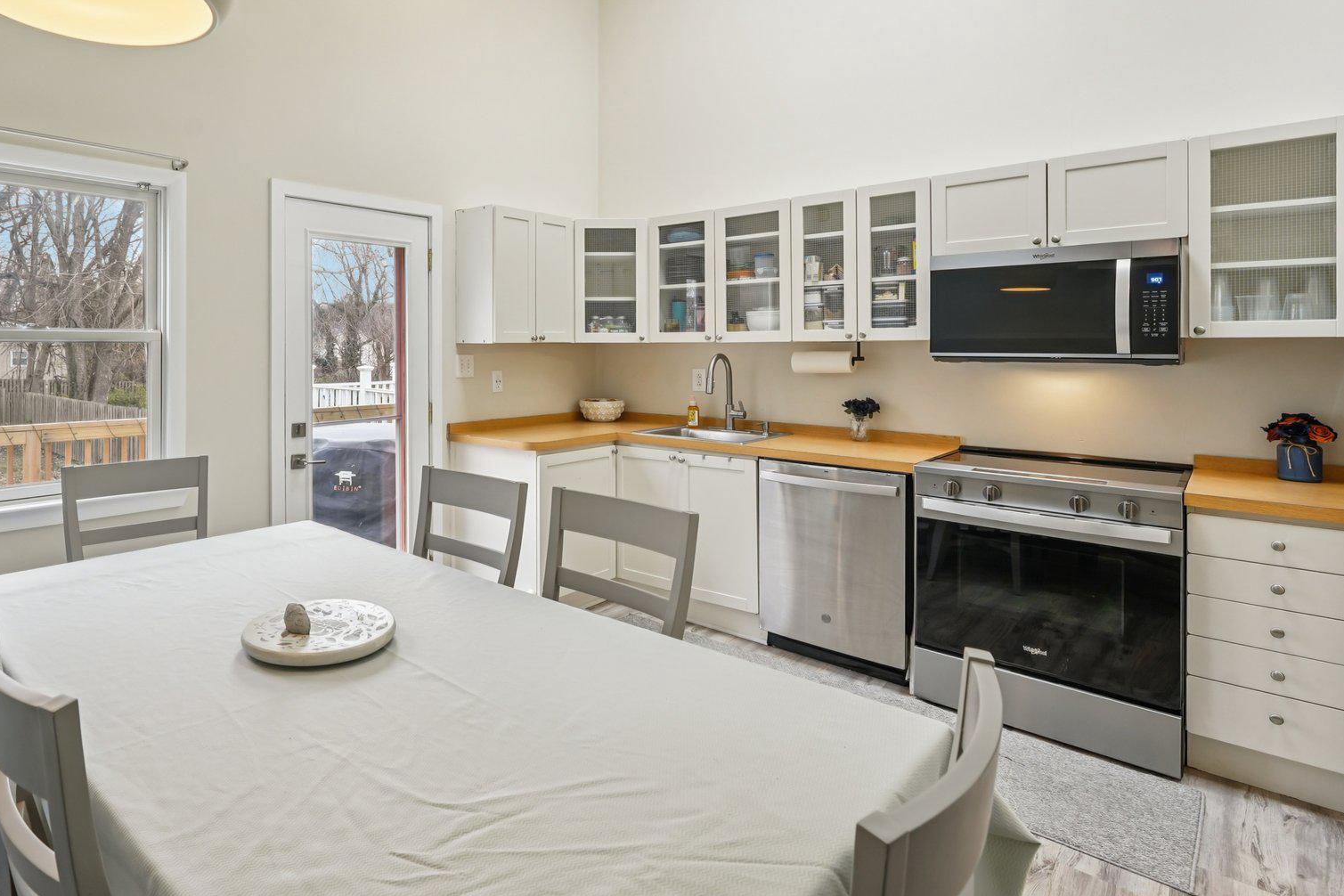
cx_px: 495
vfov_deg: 64.0
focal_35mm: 19
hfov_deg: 85.0
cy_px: 365
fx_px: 709
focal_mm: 14
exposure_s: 1/40
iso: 500
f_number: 8
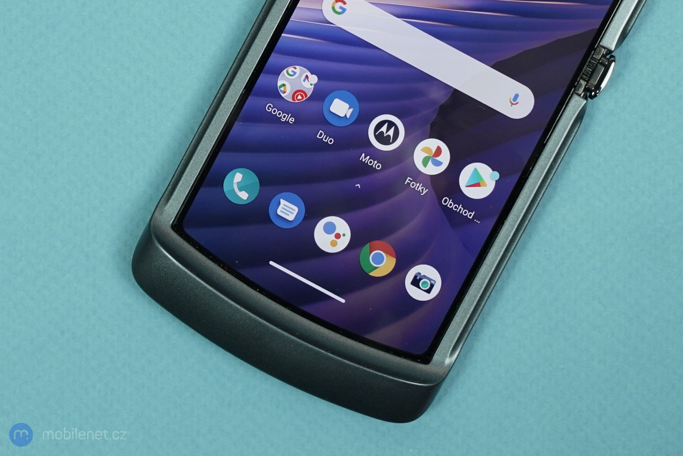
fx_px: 1081
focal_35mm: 57
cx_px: 342
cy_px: 228
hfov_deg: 35.1
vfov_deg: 23.8
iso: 1250
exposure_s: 1/200
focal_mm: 57
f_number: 5.6
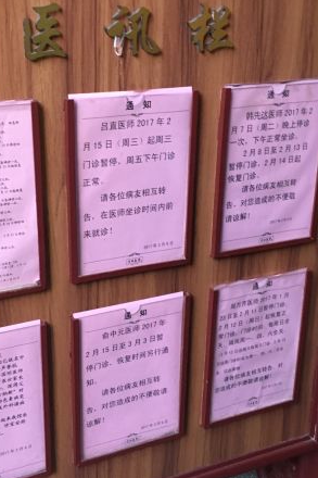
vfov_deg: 41.1
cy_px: 221
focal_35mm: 48
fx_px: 636
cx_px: 99
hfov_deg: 27.8
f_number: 2.2
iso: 200
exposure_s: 1/33
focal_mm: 4.15
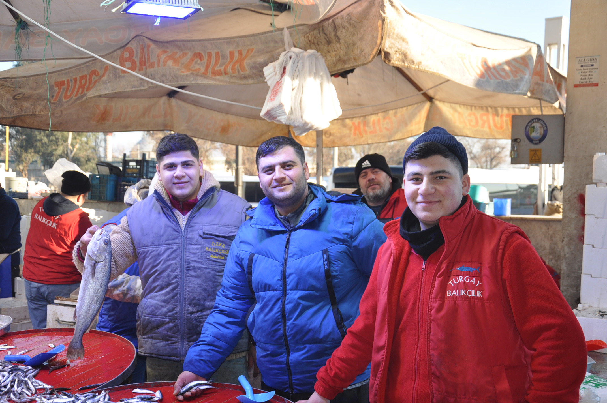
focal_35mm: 48
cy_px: 202
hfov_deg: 41.2
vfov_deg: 28.0
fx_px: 808
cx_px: 304
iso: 200
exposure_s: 1/200
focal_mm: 32
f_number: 4.5
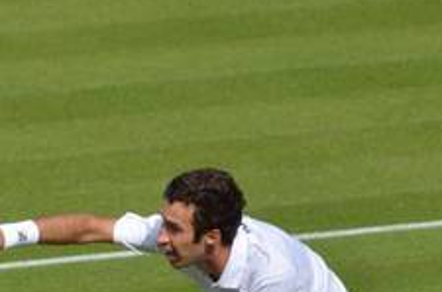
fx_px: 16013
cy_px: 256
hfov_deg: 1.6
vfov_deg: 1.0
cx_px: 153
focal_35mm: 1307
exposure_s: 1/640
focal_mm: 280
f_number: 5.3
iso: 110
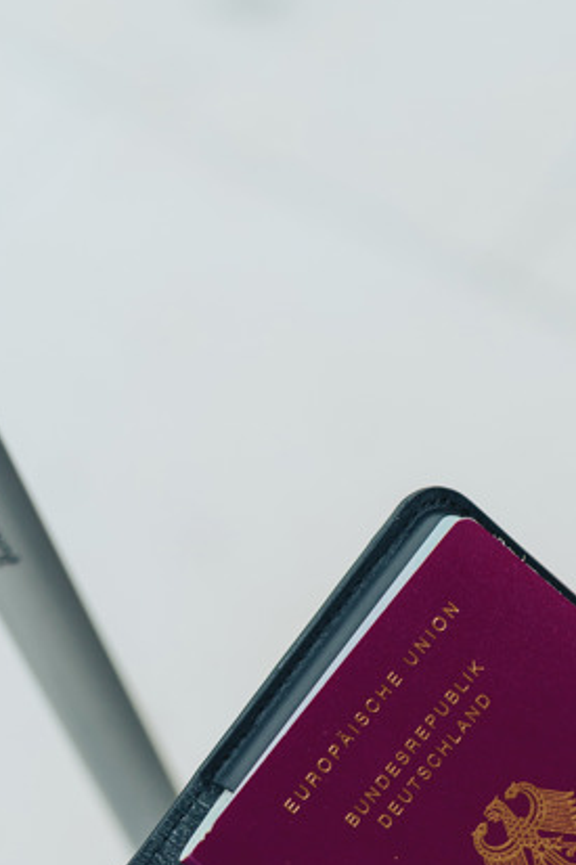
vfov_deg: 14.4
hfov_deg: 9.8
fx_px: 3339
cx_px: 453
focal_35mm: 139
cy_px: 942
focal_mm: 56
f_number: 2.8
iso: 200
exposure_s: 1/640
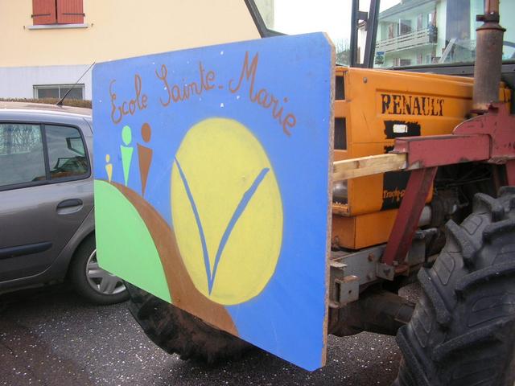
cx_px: 258
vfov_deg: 40.7
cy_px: 193
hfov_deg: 52.6
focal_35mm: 35
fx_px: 521
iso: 50
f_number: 2.8
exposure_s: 1/215
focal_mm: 5.8
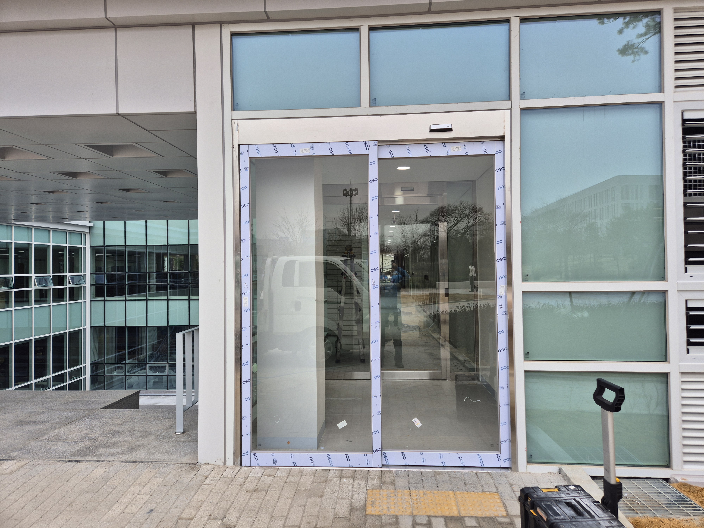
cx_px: 352
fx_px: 468
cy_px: 264
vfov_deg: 58.9
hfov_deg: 73.9
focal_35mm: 23
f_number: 1.8
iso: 25
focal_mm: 5.4
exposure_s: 1/624
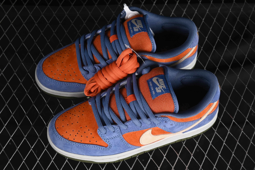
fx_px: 531
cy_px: 85
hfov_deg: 27.0
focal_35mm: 75
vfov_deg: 18.2
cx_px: 128
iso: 160
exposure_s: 1/80
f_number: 7.1
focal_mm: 50
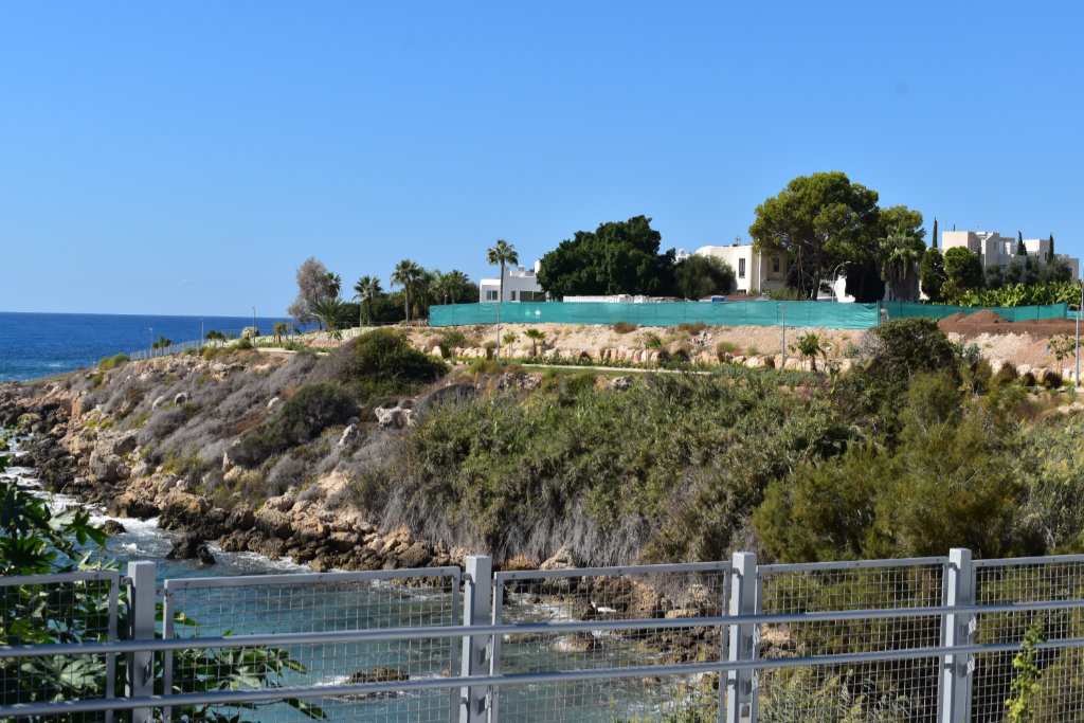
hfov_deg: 35.0
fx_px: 1716
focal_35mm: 57
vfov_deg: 23.8
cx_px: 542
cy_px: 362
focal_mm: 38
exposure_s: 1/500
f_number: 11
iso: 320
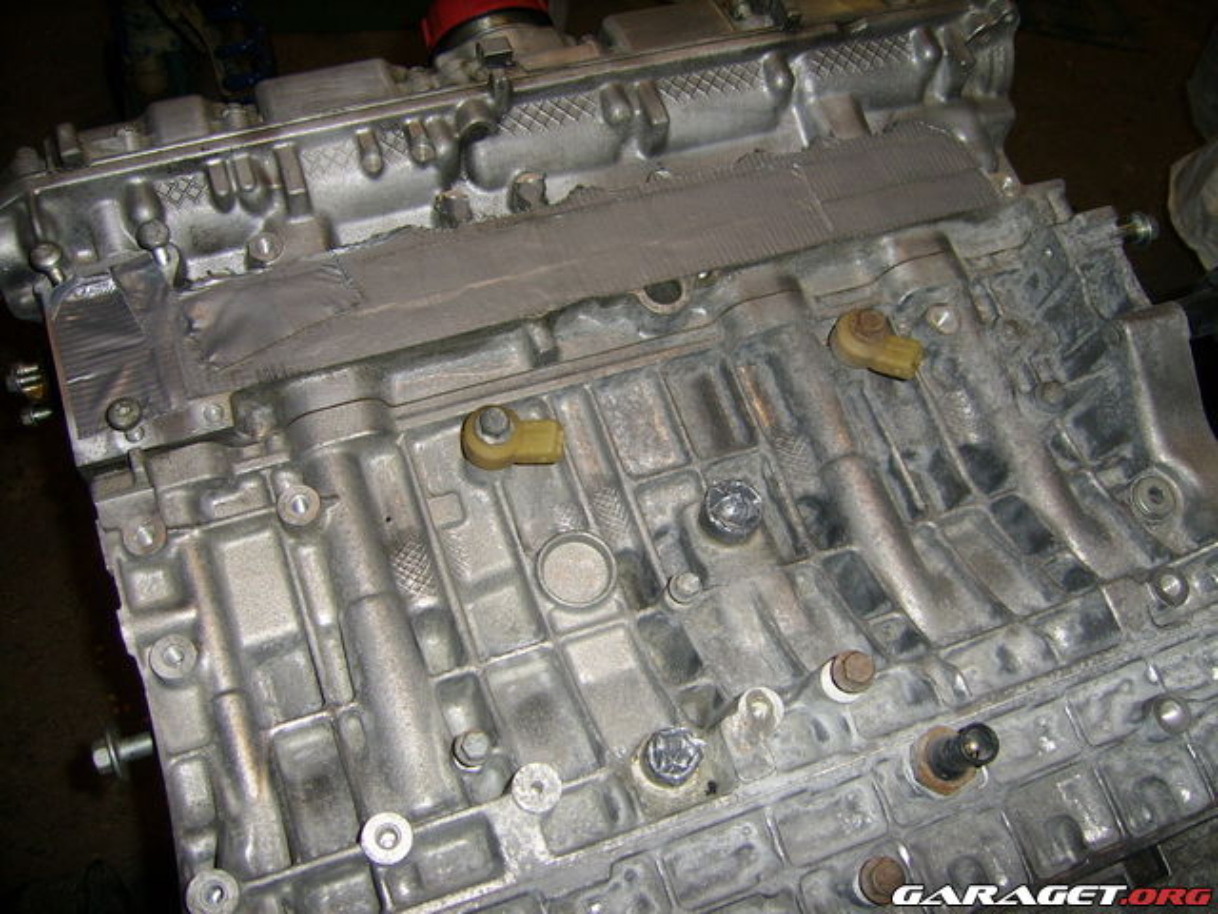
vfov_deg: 40.7
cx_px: 609
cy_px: 457
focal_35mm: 35
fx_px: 1232
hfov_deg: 52.6
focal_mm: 5.95
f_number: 2.8
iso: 100
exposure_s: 1/30
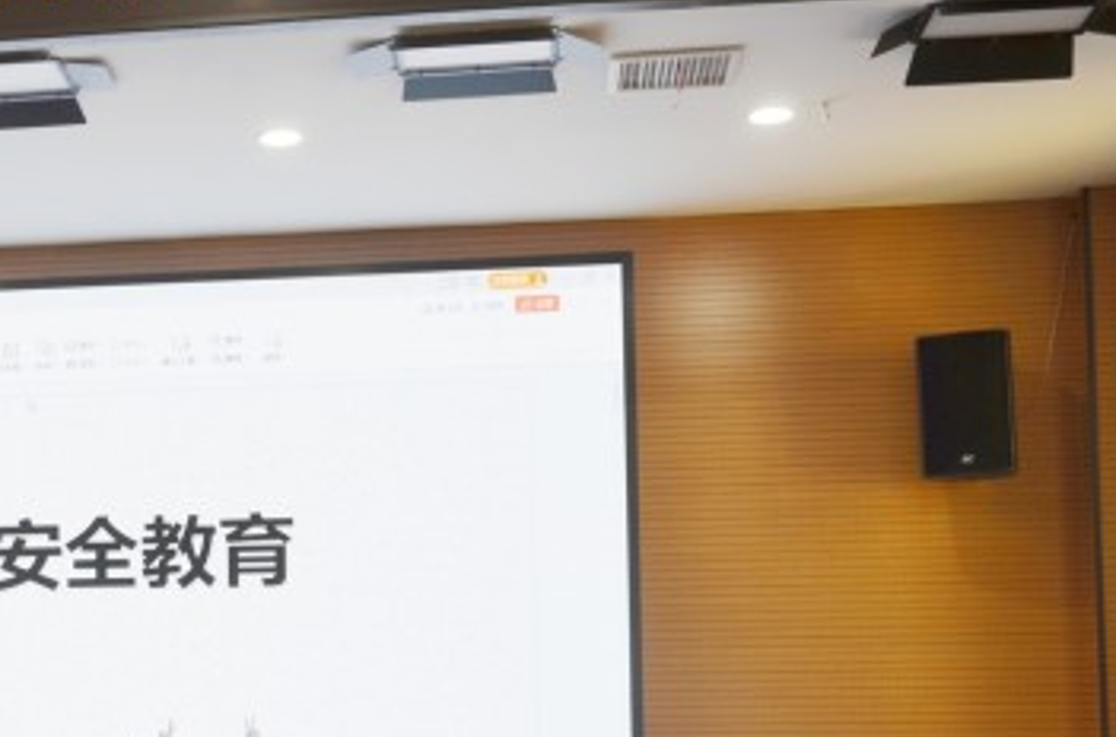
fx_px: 2535
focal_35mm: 82
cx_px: 67
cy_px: 650
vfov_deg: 16.4
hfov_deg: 24.0
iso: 200
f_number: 4.5
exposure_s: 1/80
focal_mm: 24
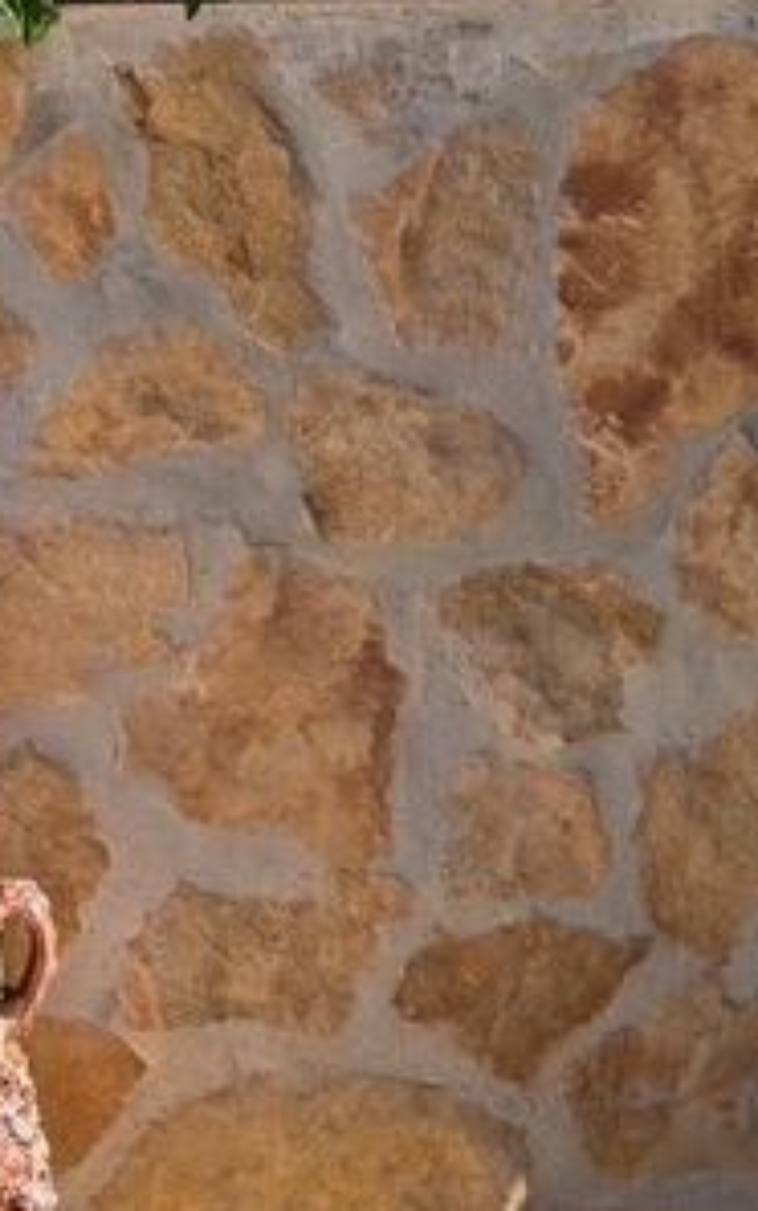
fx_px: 2442
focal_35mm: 74
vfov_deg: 27.0
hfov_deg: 17.1
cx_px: -61
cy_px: 151
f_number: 1.73
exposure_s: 1/2597
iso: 52
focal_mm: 4.38
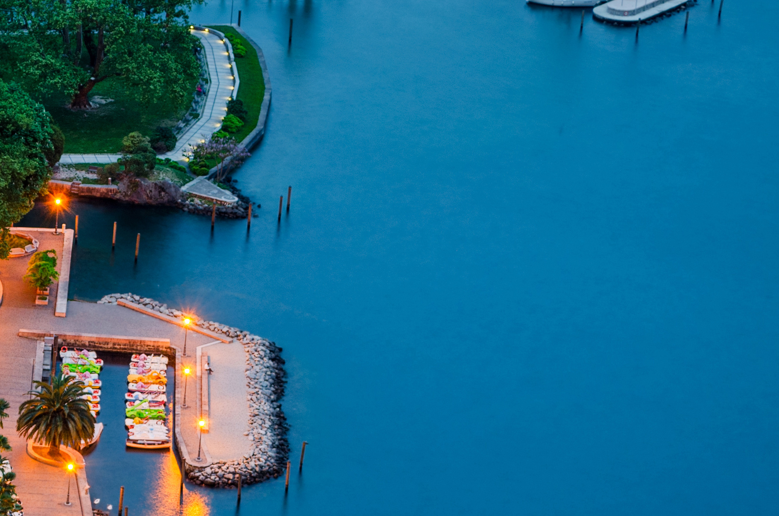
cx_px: -191
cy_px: 453
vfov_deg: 7.5
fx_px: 3938
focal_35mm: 182
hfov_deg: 11.1
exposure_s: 2
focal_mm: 45
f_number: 8
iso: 100
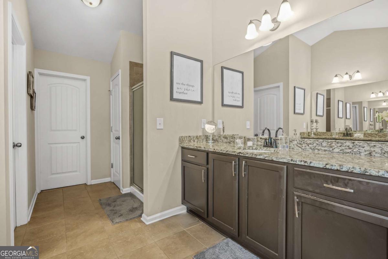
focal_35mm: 16
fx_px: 172
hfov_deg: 96.7
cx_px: 194
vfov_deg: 73.7
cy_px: 130
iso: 400
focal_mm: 16
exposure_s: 1/2.5
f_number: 8
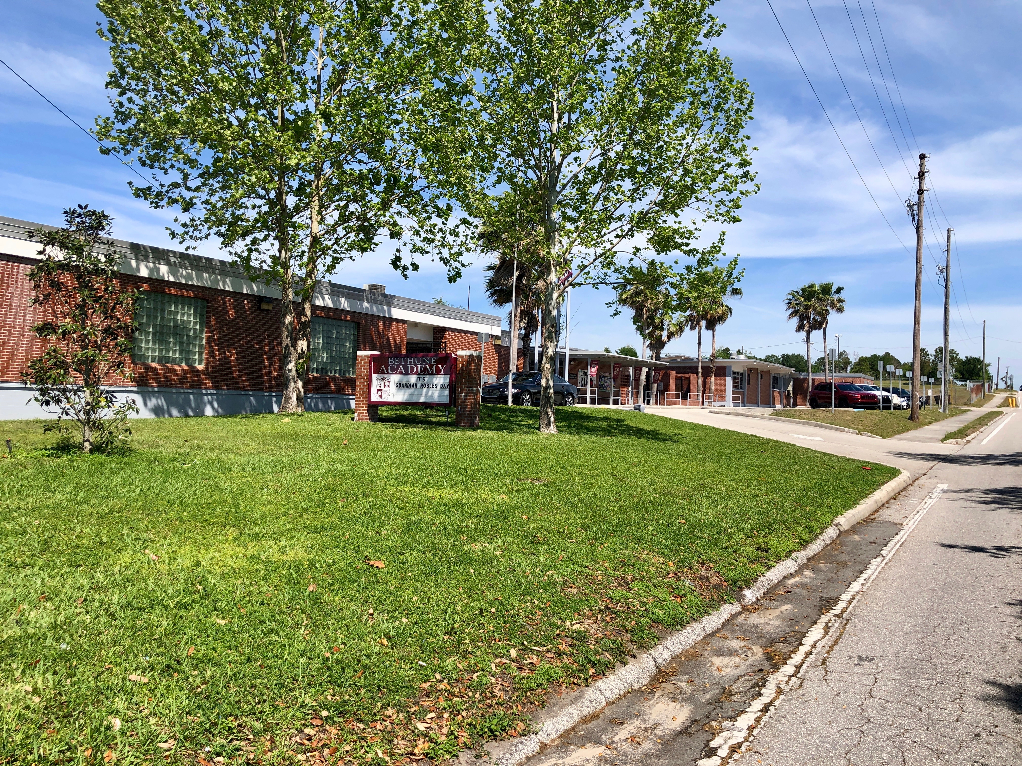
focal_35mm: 28
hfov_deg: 63.4
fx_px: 827
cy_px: 383
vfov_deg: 49.7
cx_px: 511
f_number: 1.8
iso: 20
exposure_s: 1/2088
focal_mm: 4
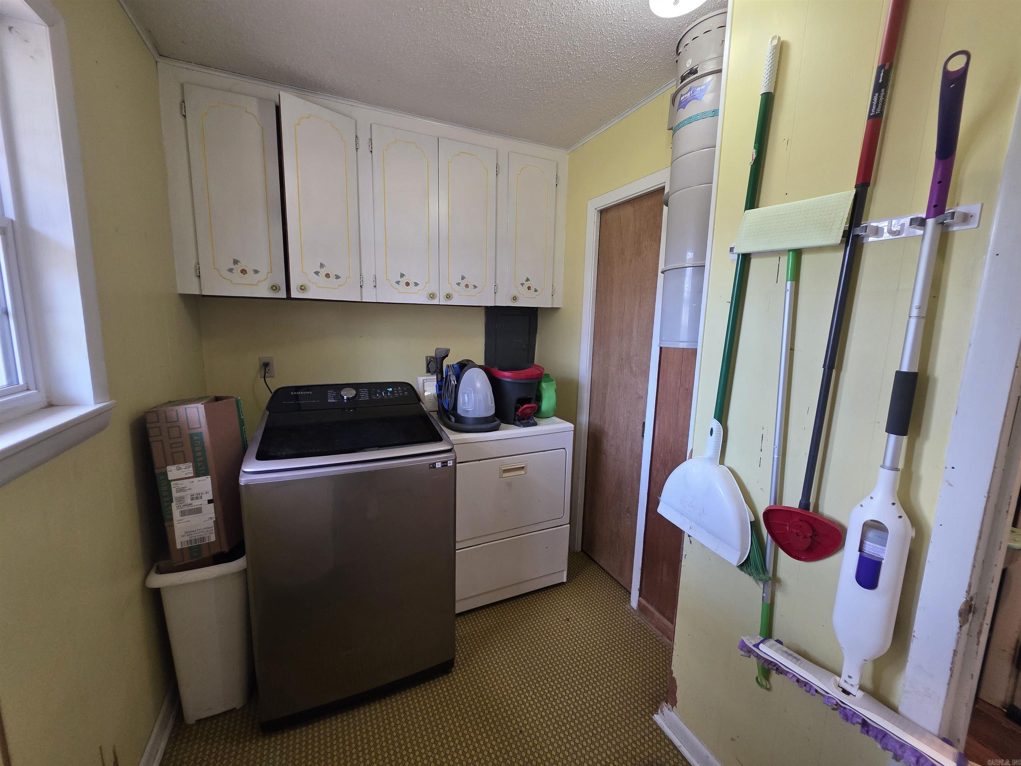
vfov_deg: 89.9
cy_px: 383
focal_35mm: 13
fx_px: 383
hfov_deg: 106.2
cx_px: 510
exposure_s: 1/60
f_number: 1.9
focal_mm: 2.2
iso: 320
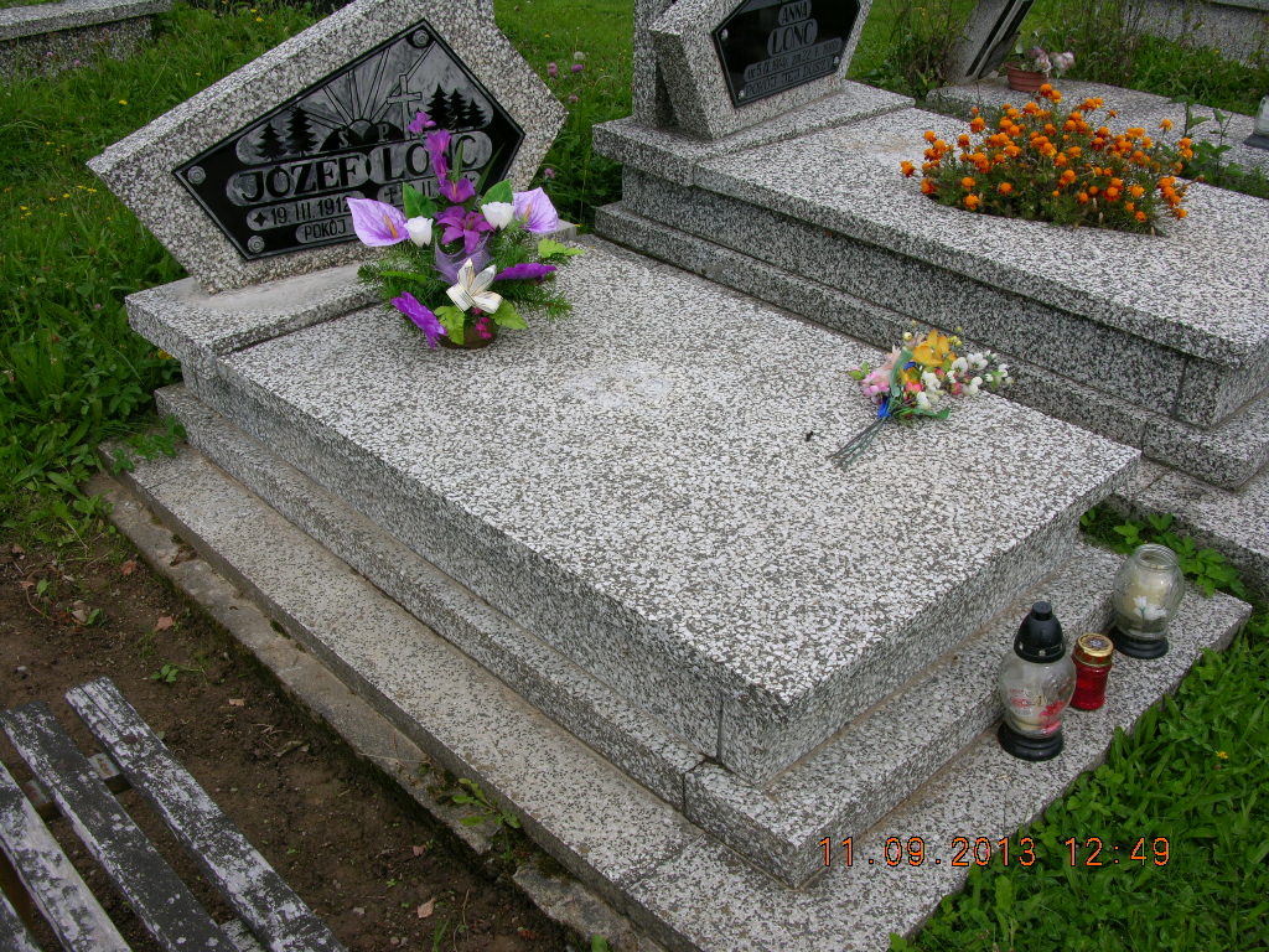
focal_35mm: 35
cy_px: 476
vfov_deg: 40.7
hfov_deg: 52.6
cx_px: 634
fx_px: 1283
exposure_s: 1/232
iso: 50
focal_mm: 8.9
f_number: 5.6
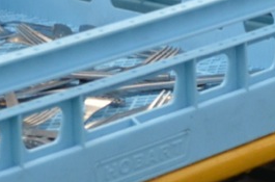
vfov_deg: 4.9
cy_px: -210
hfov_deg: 7.4
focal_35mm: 272
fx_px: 2072
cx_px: 452
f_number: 4
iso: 640
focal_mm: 24
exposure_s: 1/60
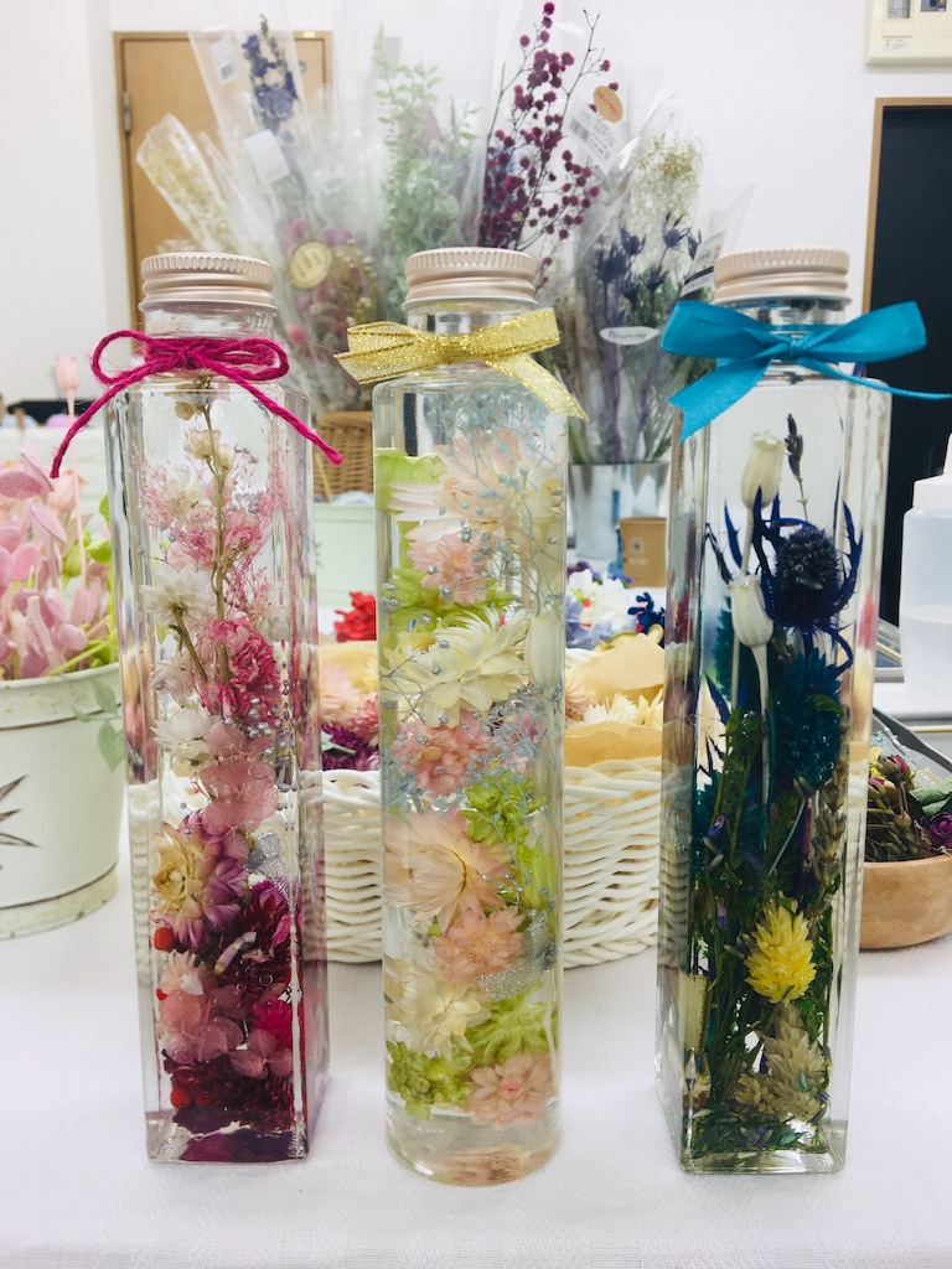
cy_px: 634
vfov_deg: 61.7
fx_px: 1063
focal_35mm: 29
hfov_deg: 48.2
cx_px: 476
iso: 32
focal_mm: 4.15
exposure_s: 1/50
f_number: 2.2
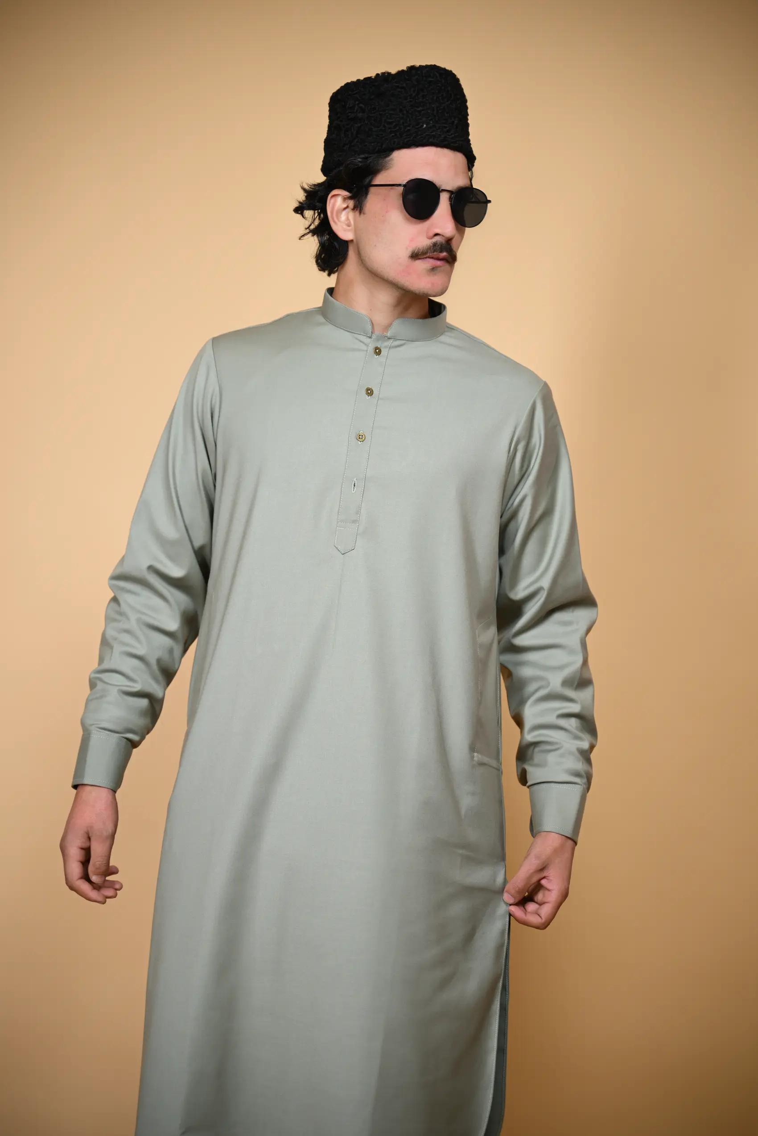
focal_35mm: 65
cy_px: 568
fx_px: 2053
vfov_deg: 31.0
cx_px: 379
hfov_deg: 20.9
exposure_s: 1/200
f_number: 2.8
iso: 100
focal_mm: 65
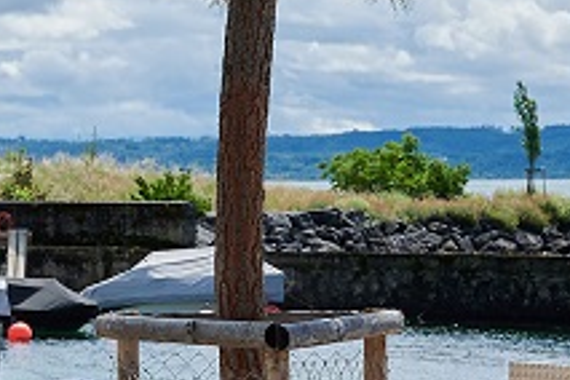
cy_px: 127
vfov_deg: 7.7
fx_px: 2818
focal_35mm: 178
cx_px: -75
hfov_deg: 11.4
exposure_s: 1/3200
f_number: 5
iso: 280
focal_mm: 38
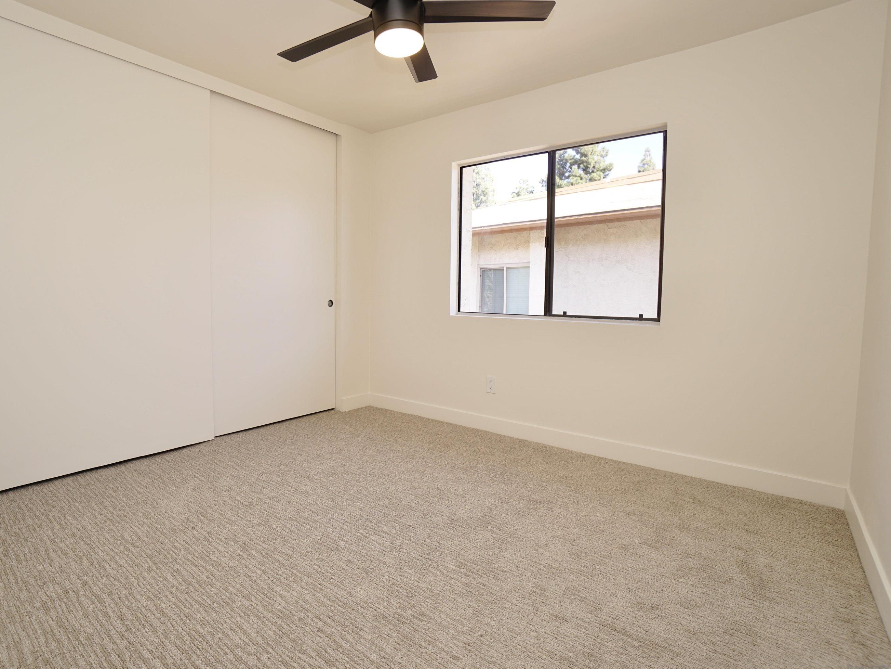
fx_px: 438
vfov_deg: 74.7
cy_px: 326
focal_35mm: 17
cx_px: 404
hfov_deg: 90.8
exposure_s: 1/60
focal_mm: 10
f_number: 4
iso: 100
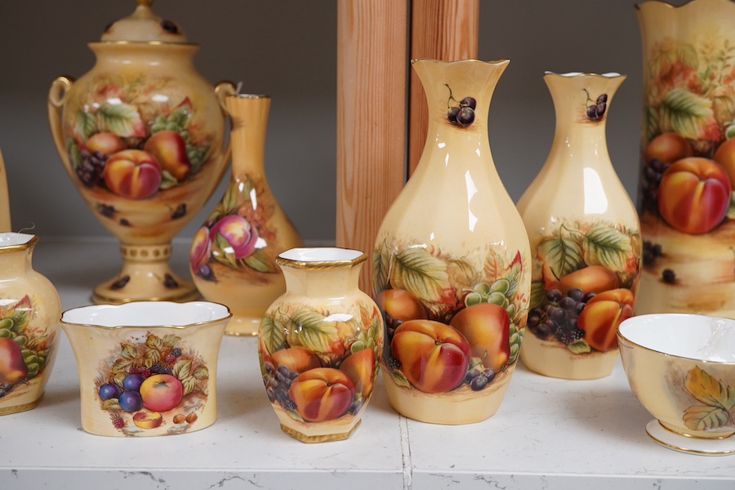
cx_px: 368
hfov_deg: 43.6
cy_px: 245
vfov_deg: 29.9
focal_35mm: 45
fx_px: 919
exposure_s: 1/125
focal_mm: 30
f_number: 9
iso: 1250
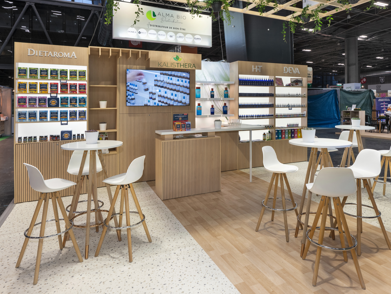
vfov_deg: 66.0
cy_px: 148
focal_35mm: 20
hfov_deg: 81.5
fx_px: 226
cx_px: 216
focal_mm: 18
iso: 500
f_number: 9
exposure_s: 1/125
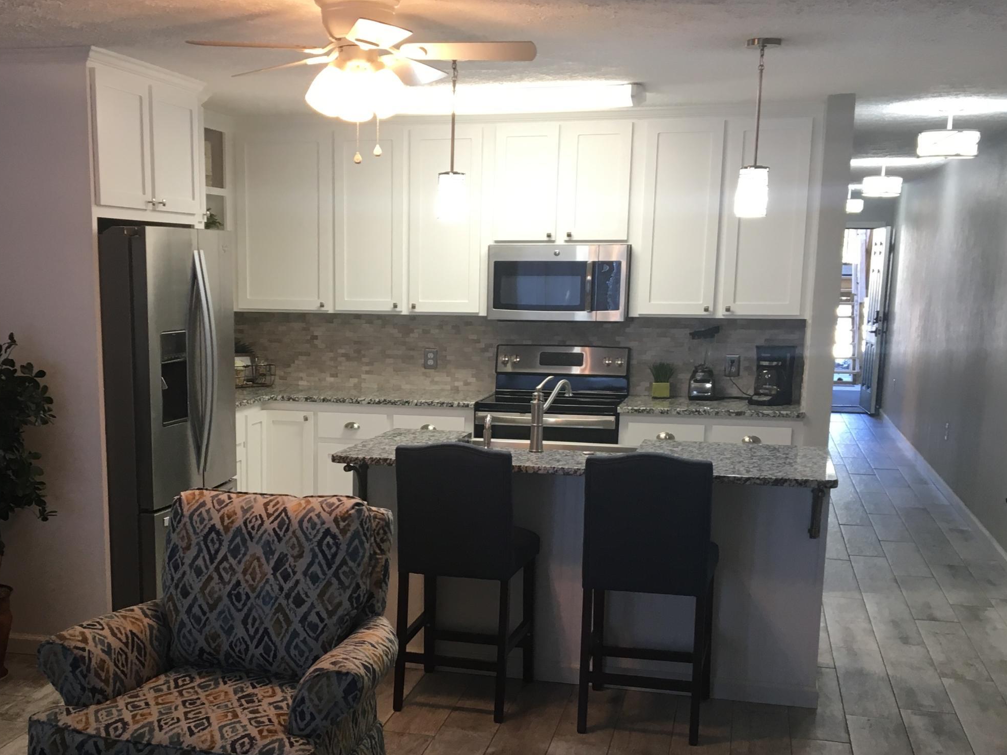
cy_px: 516
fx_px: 1280
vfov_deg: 32.5
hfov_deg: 42.7
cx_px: 398
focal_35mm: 44
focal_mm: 4.15
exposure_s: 1/30
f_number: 2.2
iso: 50
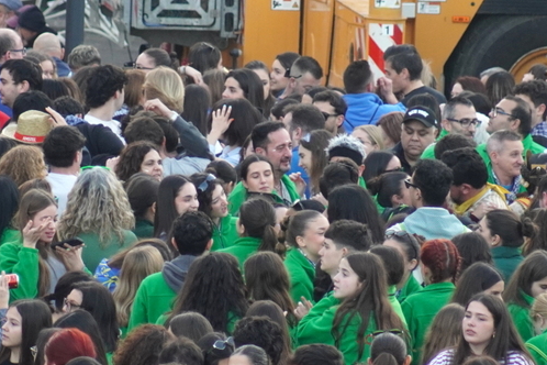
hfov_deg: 3.6
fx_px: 8782
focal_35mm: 578
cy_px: 115
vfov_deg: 2.4
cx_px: 205
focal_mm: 160
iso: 800
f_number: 5.6
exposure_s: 1/250
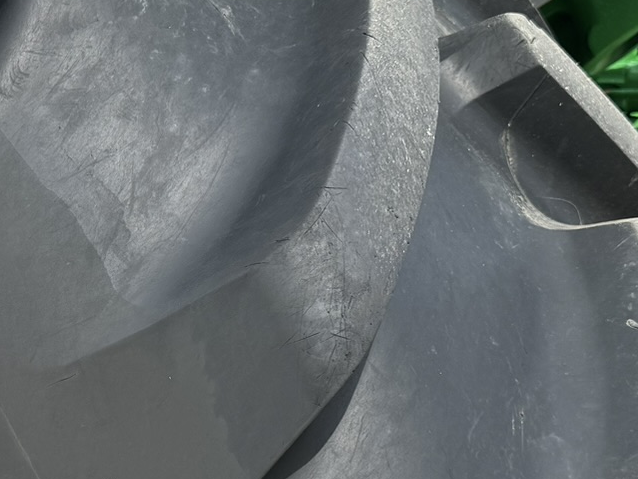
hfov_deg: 24.8
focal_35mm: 77
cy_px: 309
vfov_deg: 19.1
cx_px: 102
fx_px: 1420
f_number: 1.78
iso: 80
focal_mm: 6.76
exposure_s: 1/2506
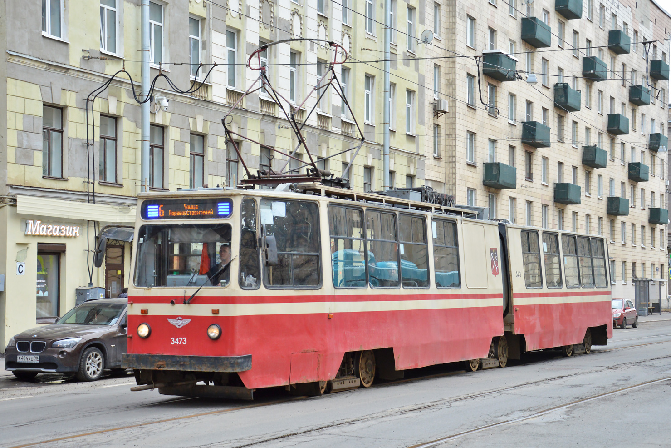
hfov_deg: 27.7
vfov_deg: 18.7
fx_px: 1361
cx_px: 332
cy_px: 222
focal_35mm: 73
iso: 400
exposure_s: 1/320
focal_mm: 48
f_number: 5.6
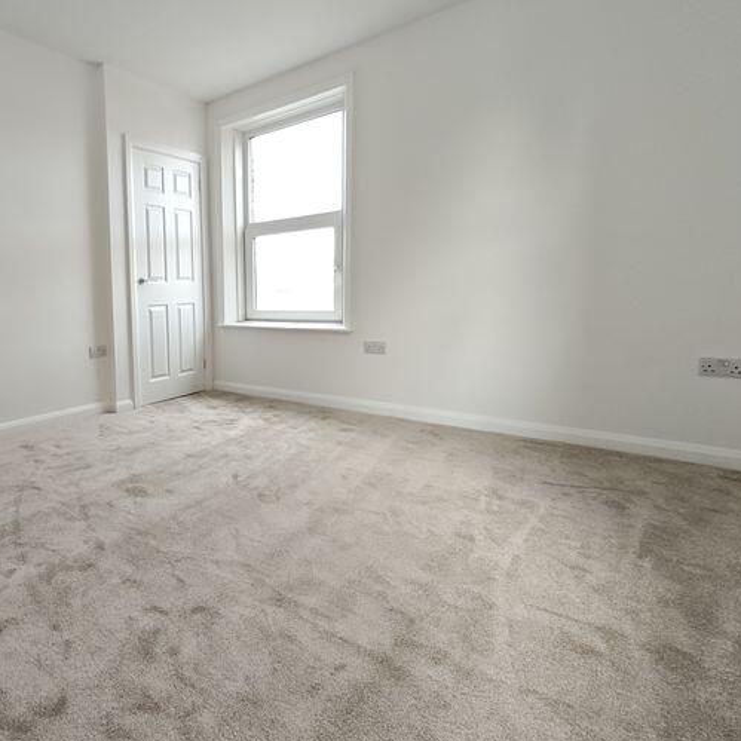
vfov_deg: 83.8
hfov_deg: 76.4
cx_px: 166
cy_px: 339
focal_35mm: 17
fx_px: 412
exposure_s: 1/43.3
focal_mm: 2.03
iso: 160
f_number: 1.8
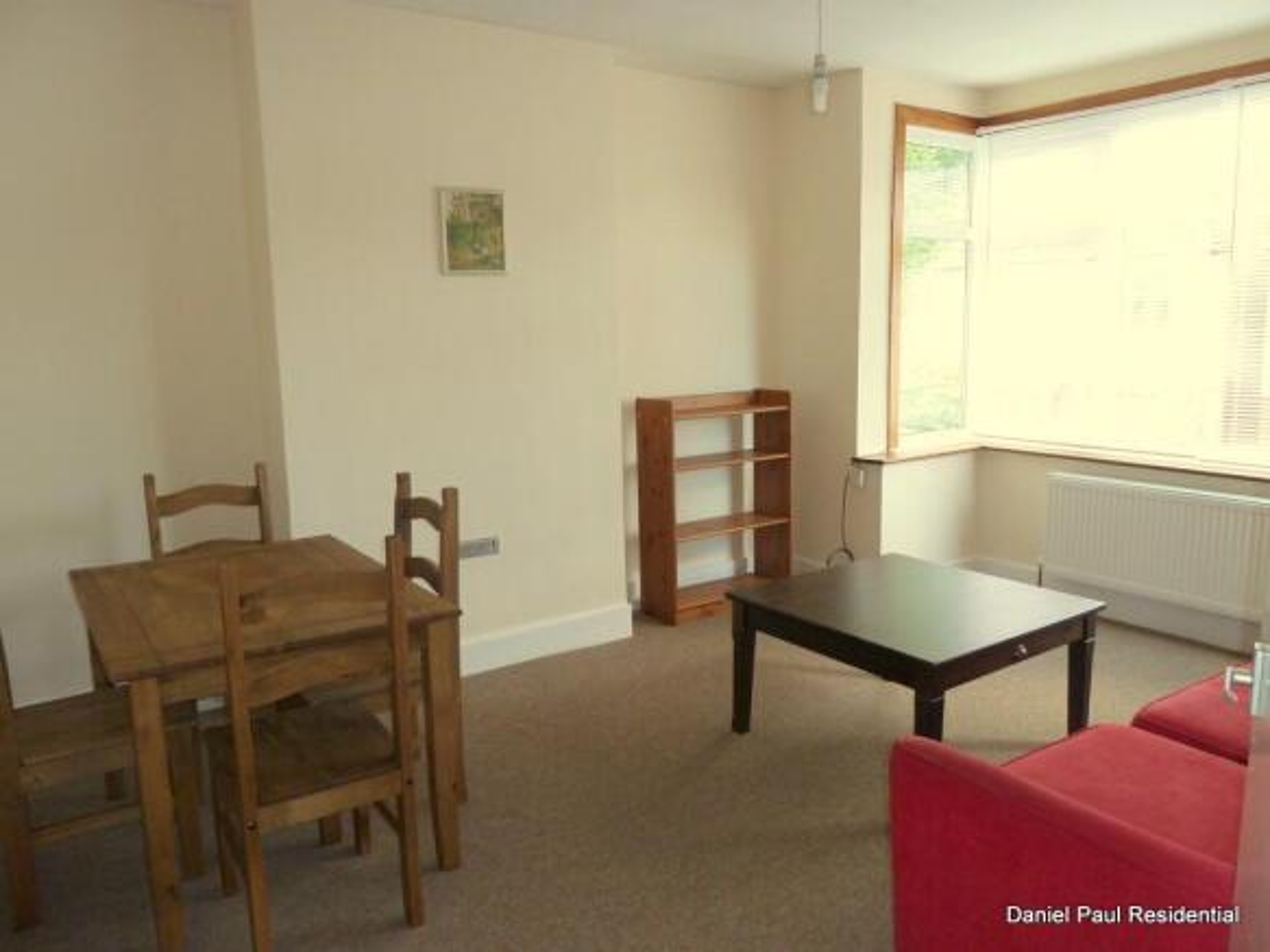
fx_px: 917
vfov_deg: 54.9
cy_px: 476
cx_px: 635
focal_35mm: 25
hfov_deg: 69.4
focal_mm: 4.1
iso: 200
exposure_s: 1/30
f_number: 3.3
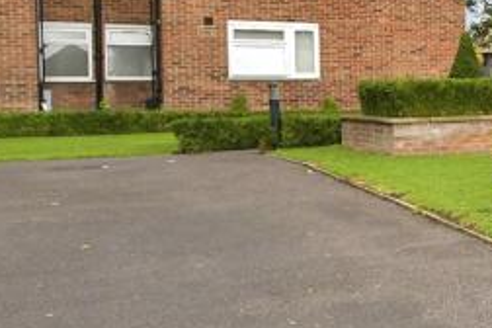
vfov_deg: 22.2
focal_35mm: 61
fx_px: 834
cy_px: 108
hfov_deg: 22.7
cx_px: 834
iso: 160
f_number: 8
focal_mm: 10
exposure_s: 1/100
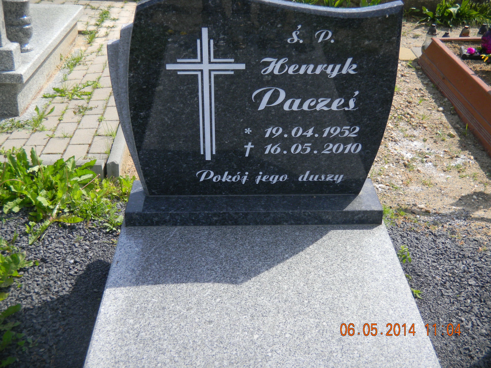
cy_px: 184
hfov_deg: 41.2
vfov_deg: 31.5
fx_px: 652
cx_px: 246
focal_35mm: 46
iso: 80
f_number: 4.1
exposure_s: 1/462
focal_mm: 8.3
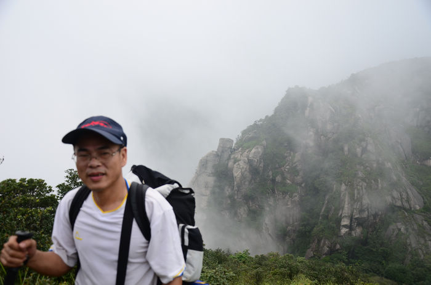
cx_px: 216
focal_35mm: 33
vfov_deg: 39.8
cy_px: 142
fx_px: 394
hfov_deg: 57.3
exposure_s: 1/640
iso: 125
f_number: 4
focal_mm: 22
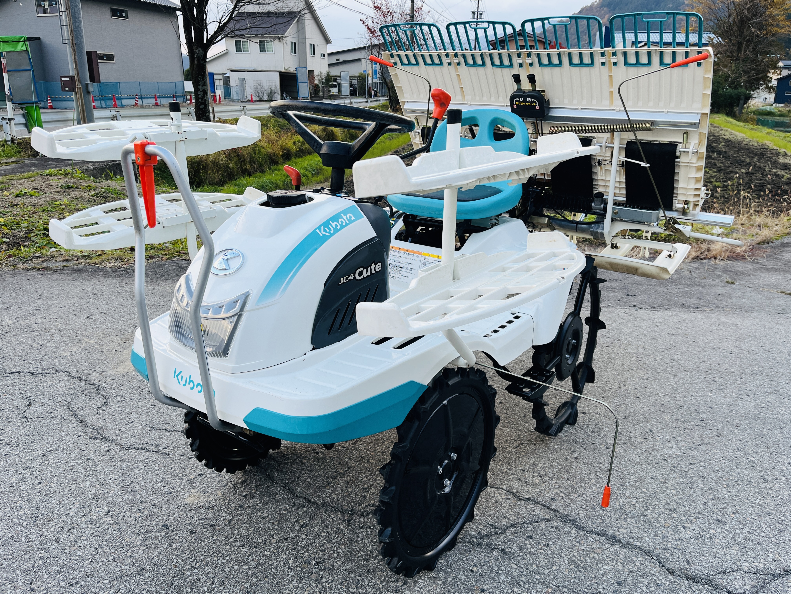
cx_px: 396
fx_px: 594
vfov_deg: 53.1
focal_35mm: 26
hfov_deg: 67.3
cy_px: 297
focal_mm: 5.1
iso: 40
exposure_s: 1/179
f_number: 1.6
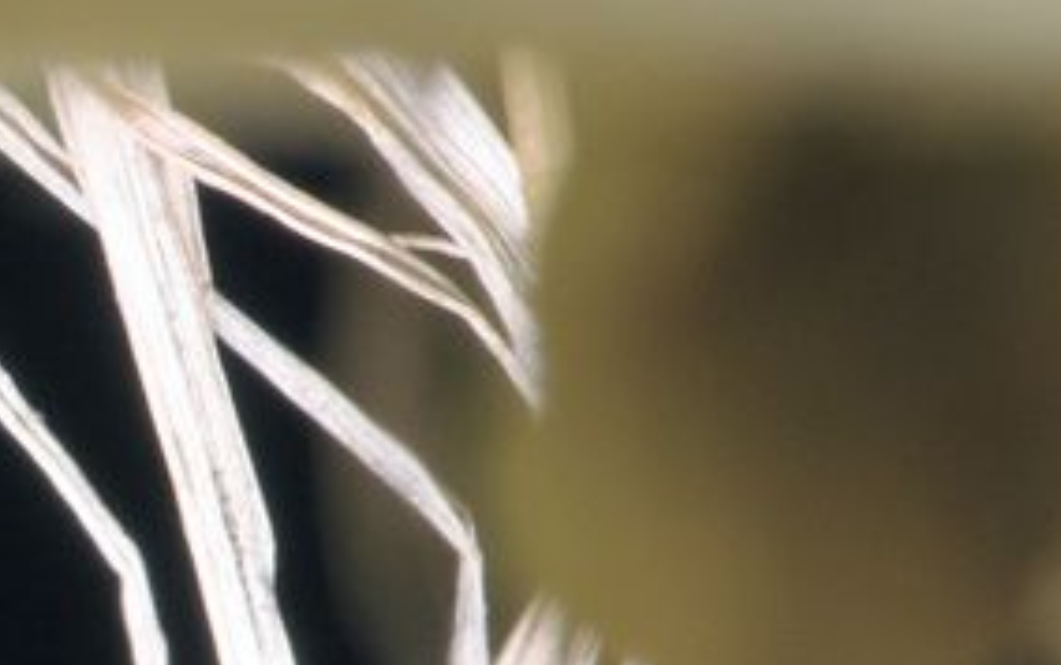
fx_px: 13948
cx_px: -1076
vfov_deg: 2.7
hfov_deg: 4.3
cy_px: 837
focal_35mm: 482
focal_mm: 105
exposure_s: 1/250
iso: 400
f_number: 16
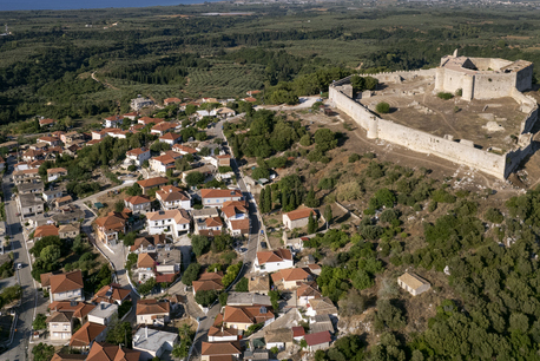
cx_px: 249
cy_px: 91
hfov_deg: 53.0
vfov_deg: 36.1
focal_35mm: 36
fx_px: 540
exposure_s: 1/2500
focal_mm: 8.38
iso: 100
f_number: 2.8
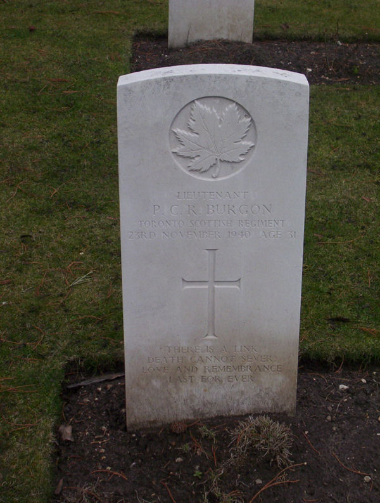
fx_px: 1179
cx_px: 190
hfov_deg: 18.3
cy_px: 252
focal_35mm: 81
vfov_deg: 24.0
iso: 100
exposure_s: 1/223
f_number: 3.62
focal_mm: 10.76
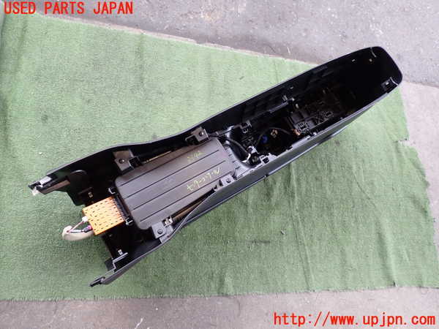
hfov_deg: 60.0
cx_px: 220
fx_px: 380
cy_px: 164
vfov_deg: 46.8
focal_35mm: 30
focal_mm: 5.4
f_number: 2.3
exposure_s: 1/100
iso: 200
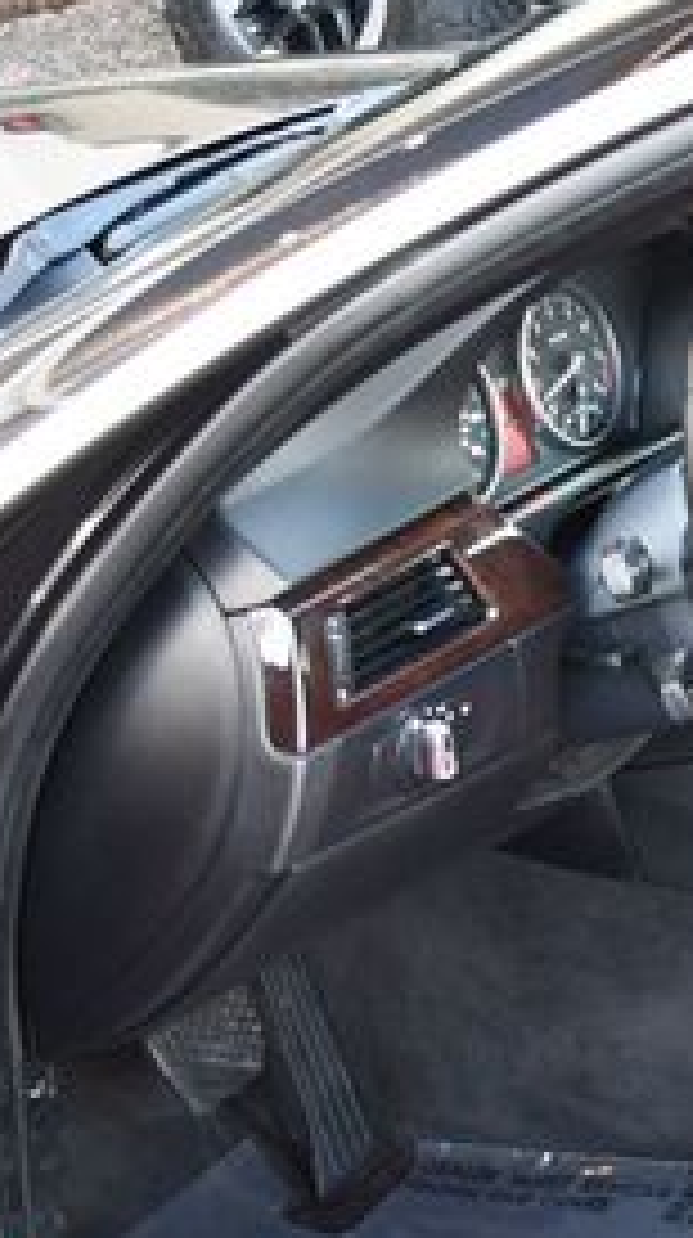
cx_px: 1336
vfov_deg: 24.0
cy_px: 873
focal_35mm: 88
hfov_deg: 12.3
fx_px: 2885
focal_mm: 18
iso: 900
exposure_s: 1/125
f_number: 3.5
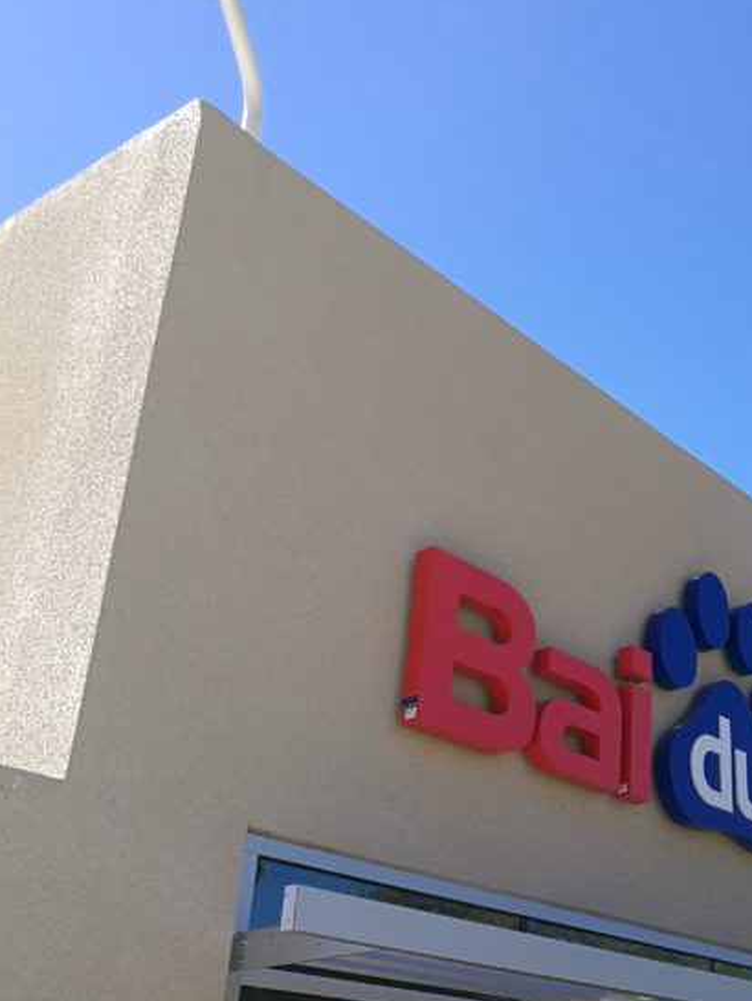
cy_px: 544
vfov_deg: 41.2
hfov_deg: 29.8
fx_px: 1331
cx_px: 719
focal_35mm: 46
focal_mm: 4.5
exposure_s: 1/469
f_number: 2.2
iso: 50
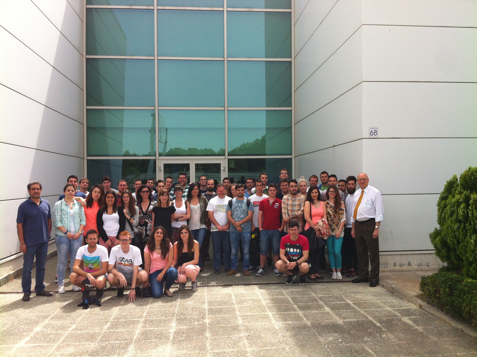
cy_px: 178
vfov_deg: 40.6
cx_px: 238
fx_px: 482
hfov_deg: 52.7
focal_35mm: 35
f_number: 2.8
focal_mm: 3.85
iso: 80
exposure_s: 1/838
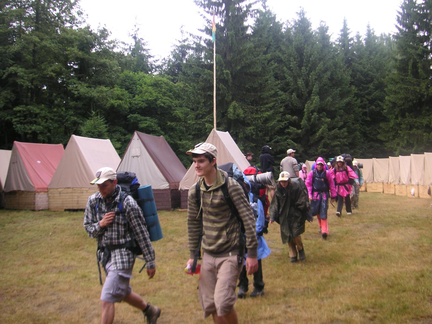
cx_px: 216
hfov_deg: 50.1
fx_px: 462
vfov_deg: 38.7
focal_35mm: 37
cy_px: 162
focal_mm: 6.1
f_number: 2.8
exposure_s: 1/250
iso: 50
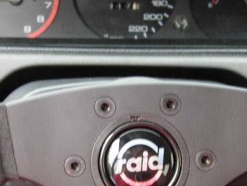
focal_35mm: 111
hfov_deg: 17.7
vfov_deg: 13.3
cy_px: 142
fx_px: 792
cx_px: 106
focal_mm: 7.5
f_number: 2.7
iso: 50
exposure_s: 1/22.6
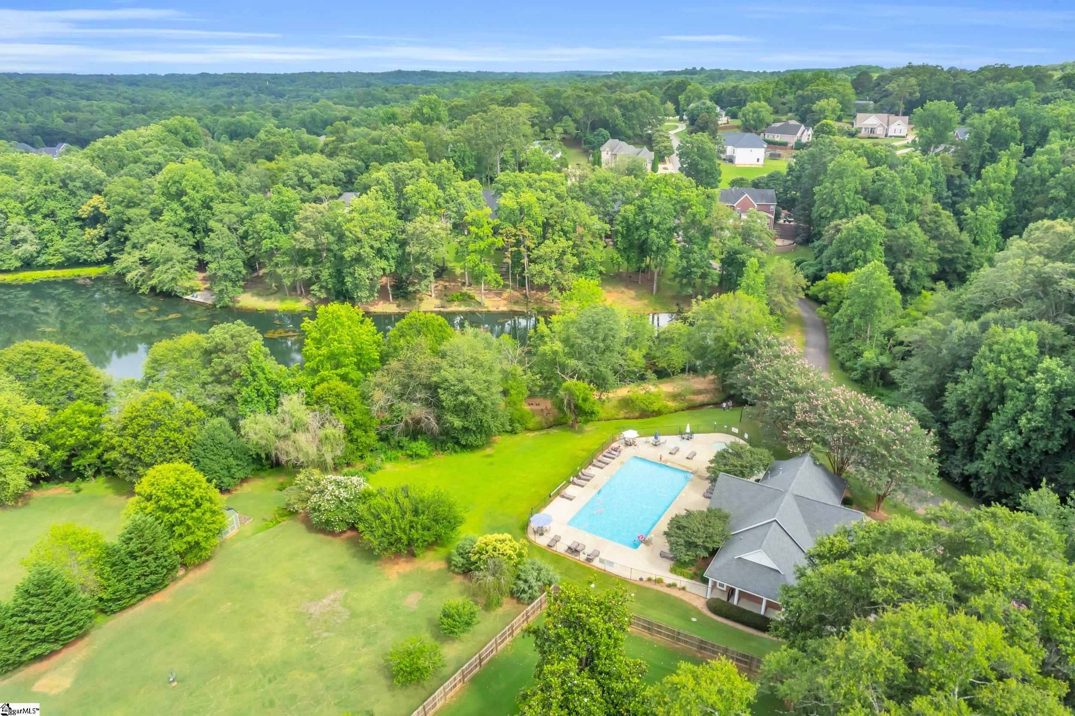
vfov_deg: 57.2
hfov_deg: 78.6
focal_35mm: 22
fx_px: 657
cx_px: 538
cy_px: 358
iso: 100
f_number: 2.8
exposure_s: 1/80
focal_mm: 8.38
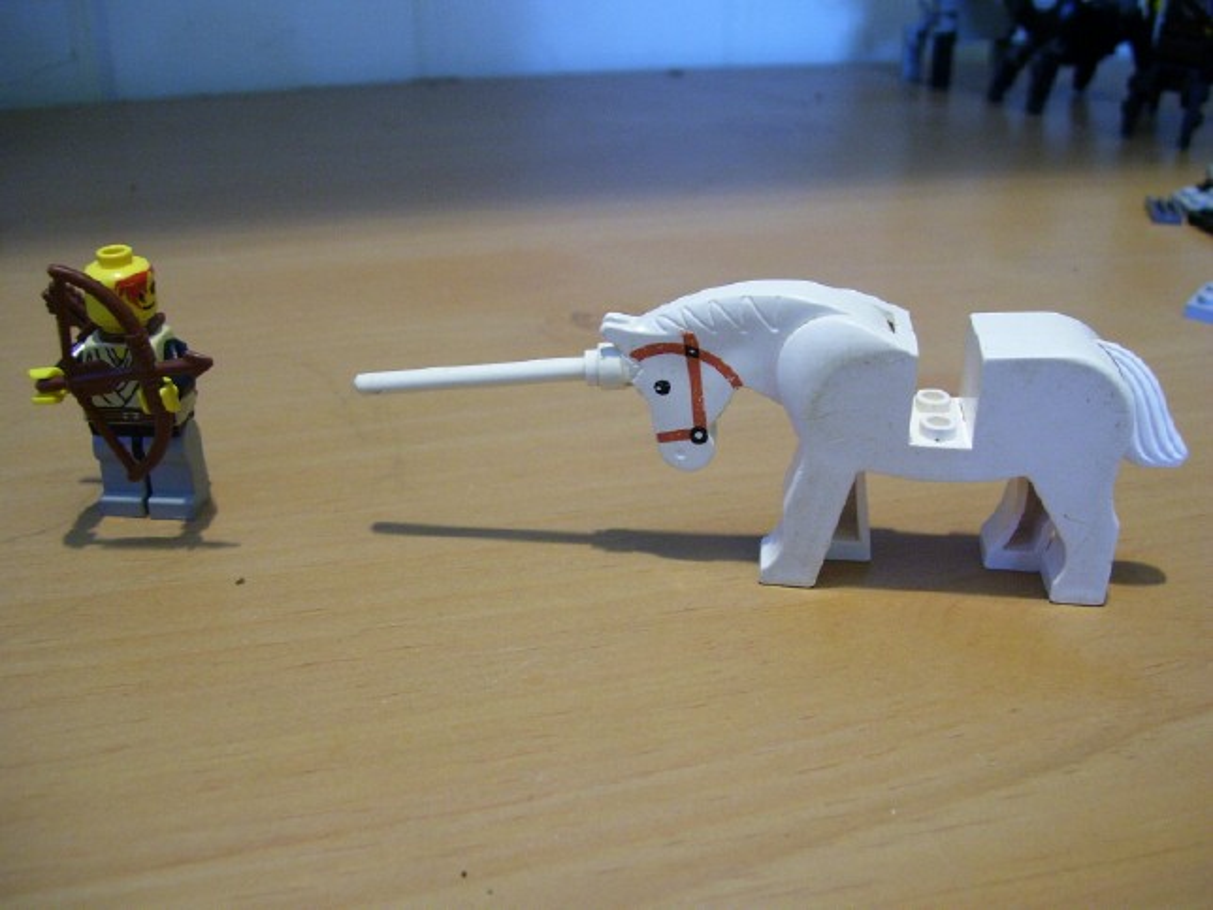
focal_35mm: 37
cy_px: 455
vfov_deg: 38.7
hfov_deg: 50.1
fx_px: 1297
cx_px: 606
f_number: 2.7
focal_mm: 6
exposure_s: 1/10
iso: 160
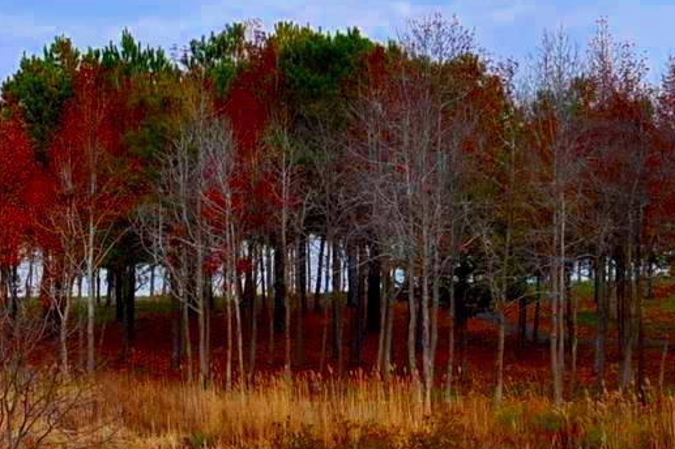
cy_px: 433
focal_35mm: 190
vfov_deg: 7.2
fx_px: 3560
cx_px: -217
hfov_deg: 10.6
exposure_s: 1/320
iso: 200
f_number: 9
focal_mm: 32
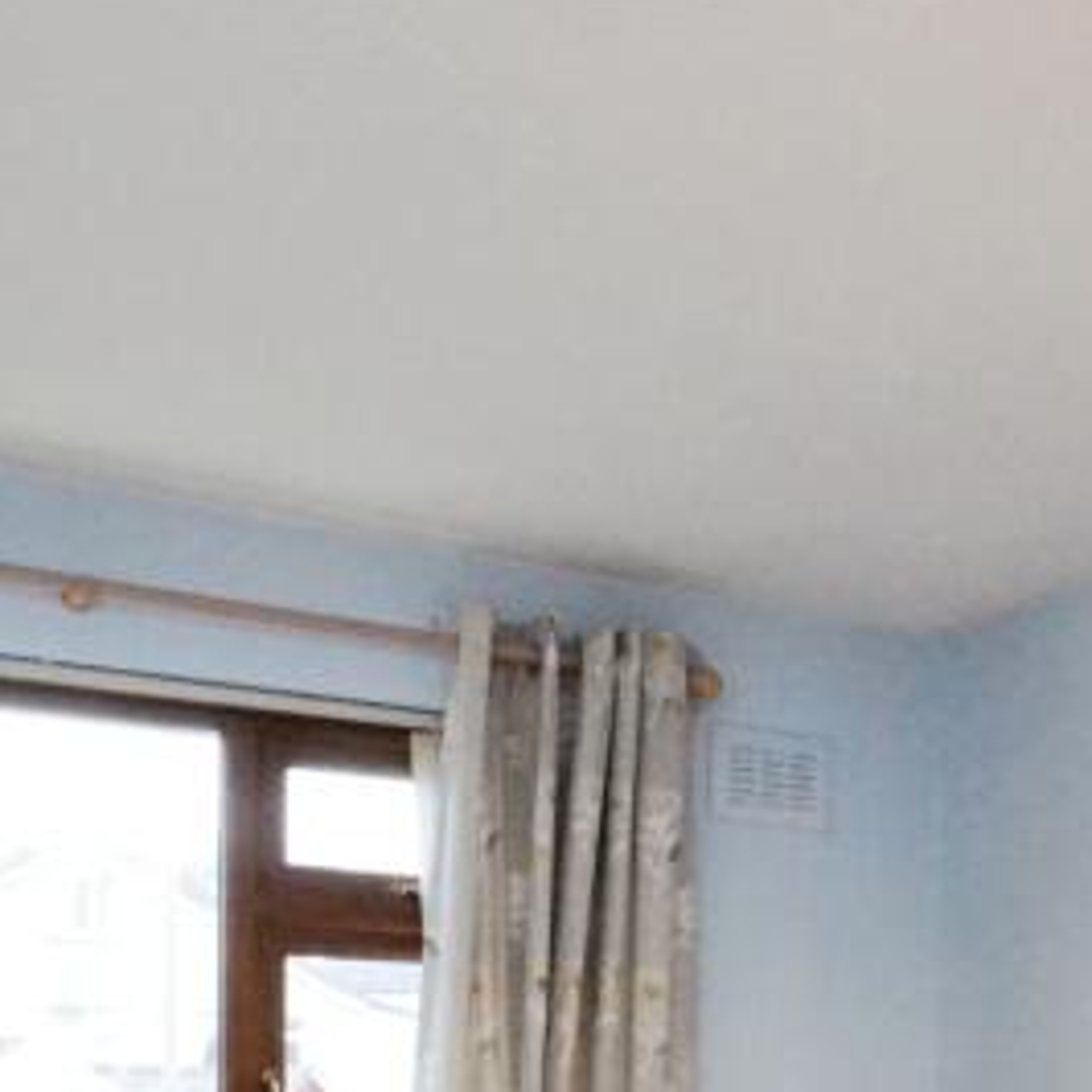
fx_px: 1749
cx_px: 1047
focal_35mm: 49
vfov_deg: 31.1
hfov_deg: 32.4
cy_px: 1180
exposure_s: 1/30
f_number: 9
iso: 3200
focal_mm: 10
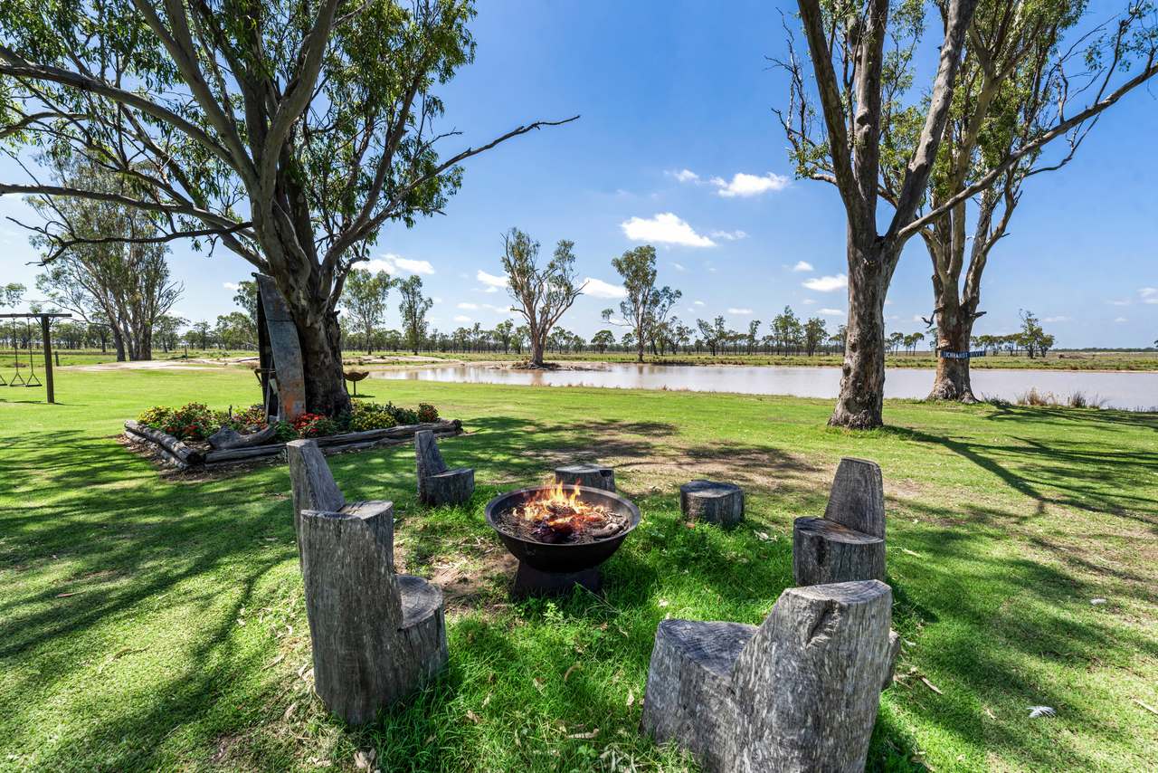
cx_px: 579
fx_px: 450
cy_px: 386
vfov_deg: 81.2
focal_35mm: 14
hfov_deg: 104.2
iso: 100
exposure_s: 1/160
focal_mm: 14
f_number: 8
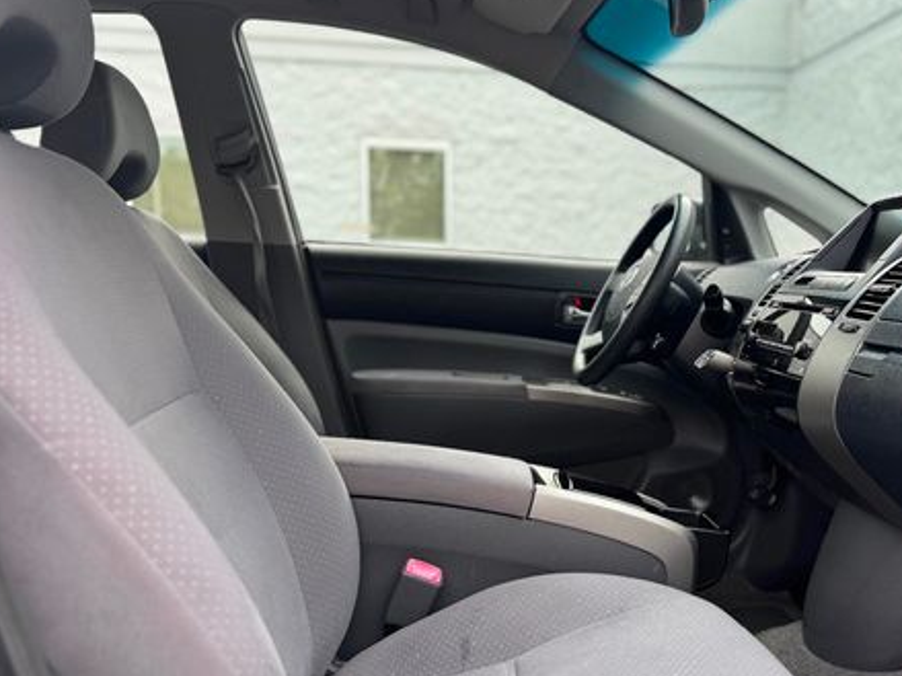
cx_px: 571
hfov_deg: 52.0
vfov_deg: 40.5
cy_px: 413
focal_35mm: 35
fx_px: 912
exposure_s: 1/153
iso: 64
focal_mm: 6.76
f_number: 1.78
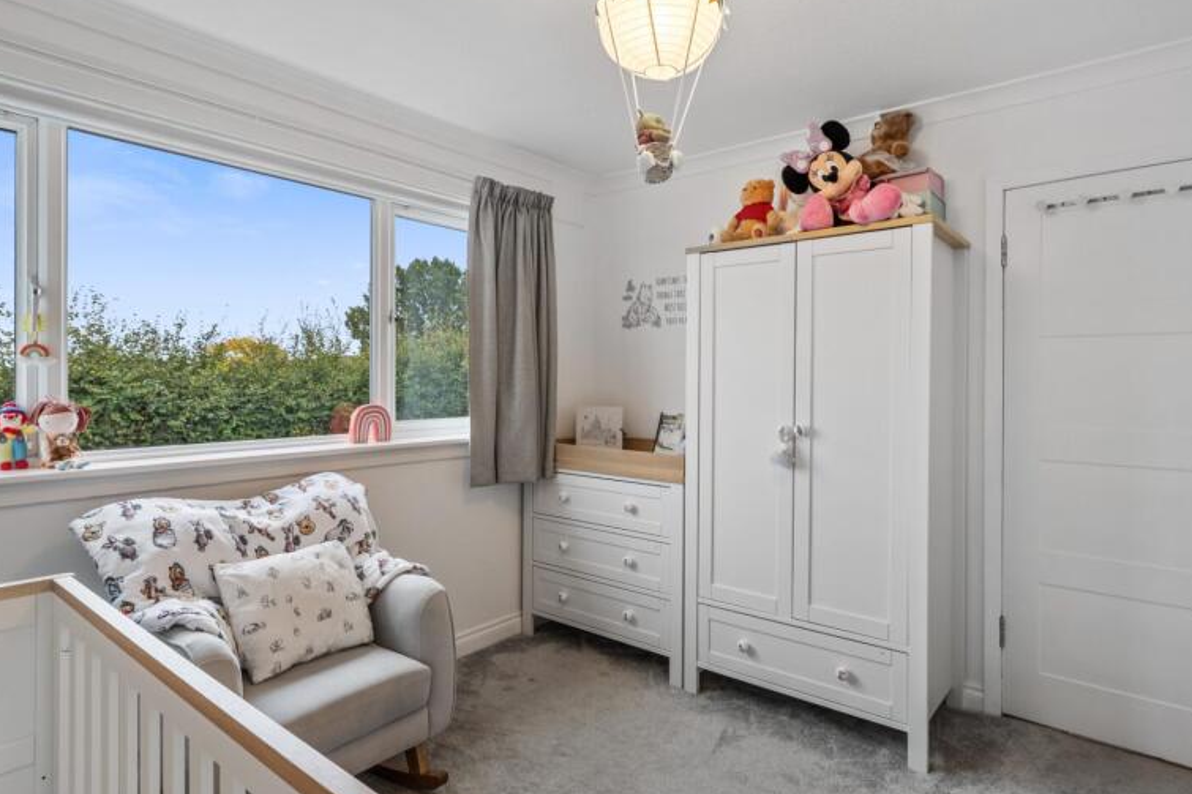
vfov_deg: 64.5
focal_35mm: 19
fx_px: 629
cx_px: 622
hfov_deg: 86.9
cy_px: 416
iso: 640
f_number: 8
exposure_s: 1/6
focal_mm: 14
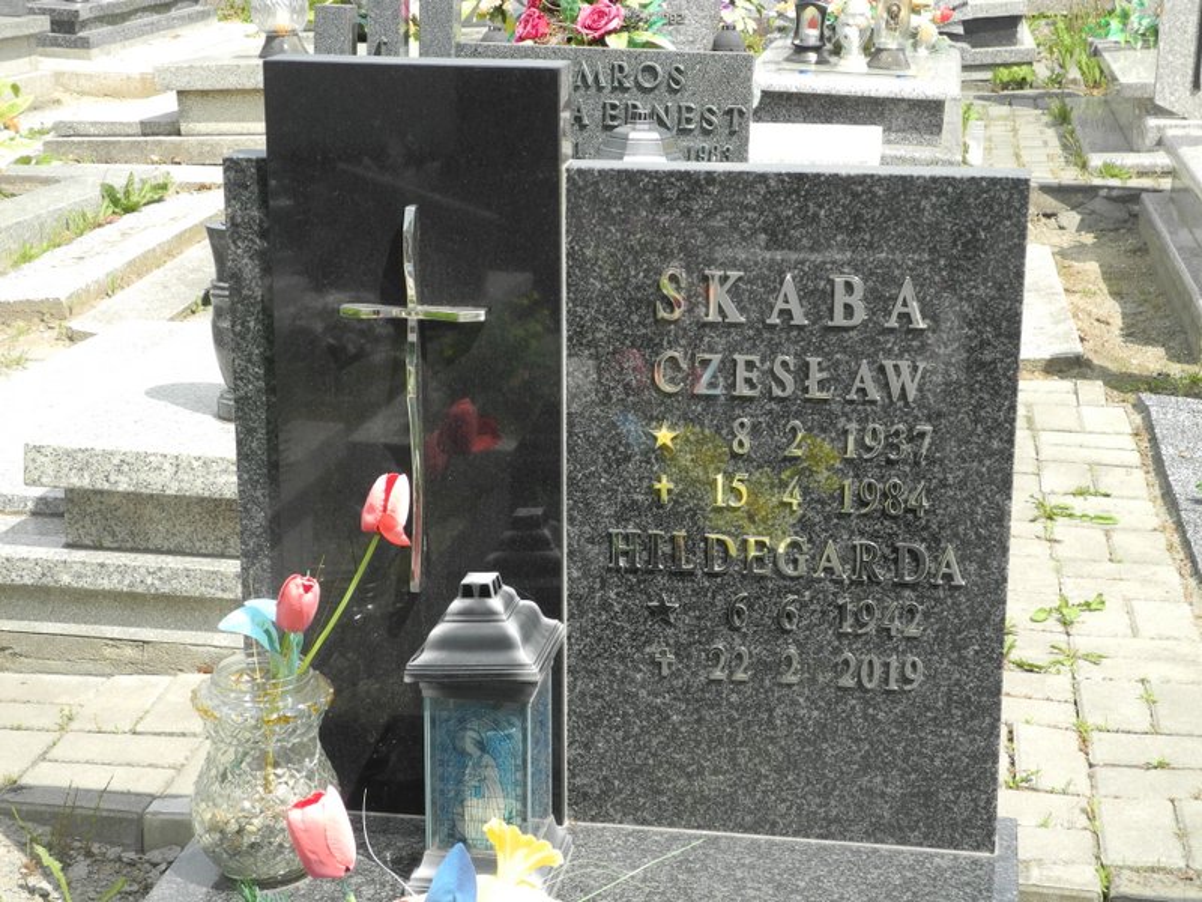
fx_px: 2361
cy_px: 451
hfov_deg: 28.6
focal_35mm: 68
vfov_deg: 21.6
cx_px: 601
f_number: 4
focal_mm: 14.5
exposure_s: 1/400
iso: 100
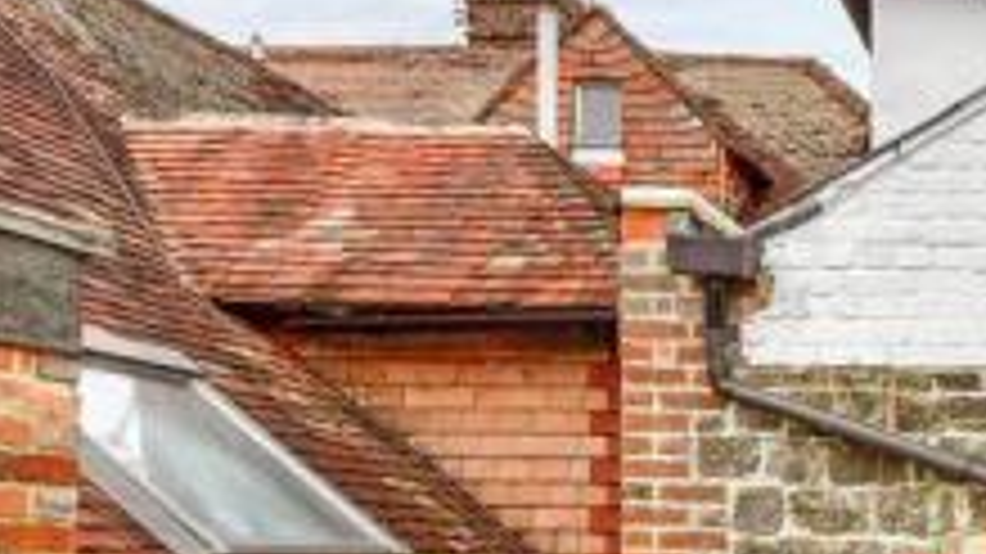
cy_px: 349
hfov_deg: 32.0
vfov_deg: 25.3
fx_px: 1228
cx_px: 1312
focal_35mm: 47
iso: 400
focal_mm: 10
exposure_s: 1/160
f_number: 8
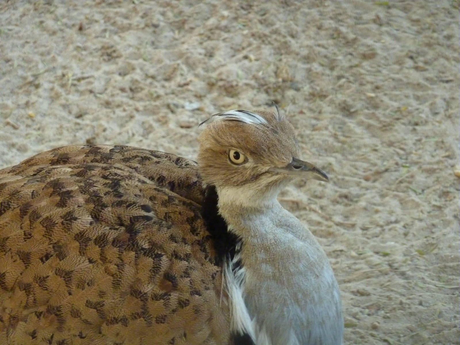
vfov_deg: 5.3
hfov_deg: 7.1
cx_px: 230
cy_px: 172
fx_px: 3694
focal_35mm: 278
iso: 800
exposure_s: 1/80
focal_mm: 45.7
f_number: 4.8
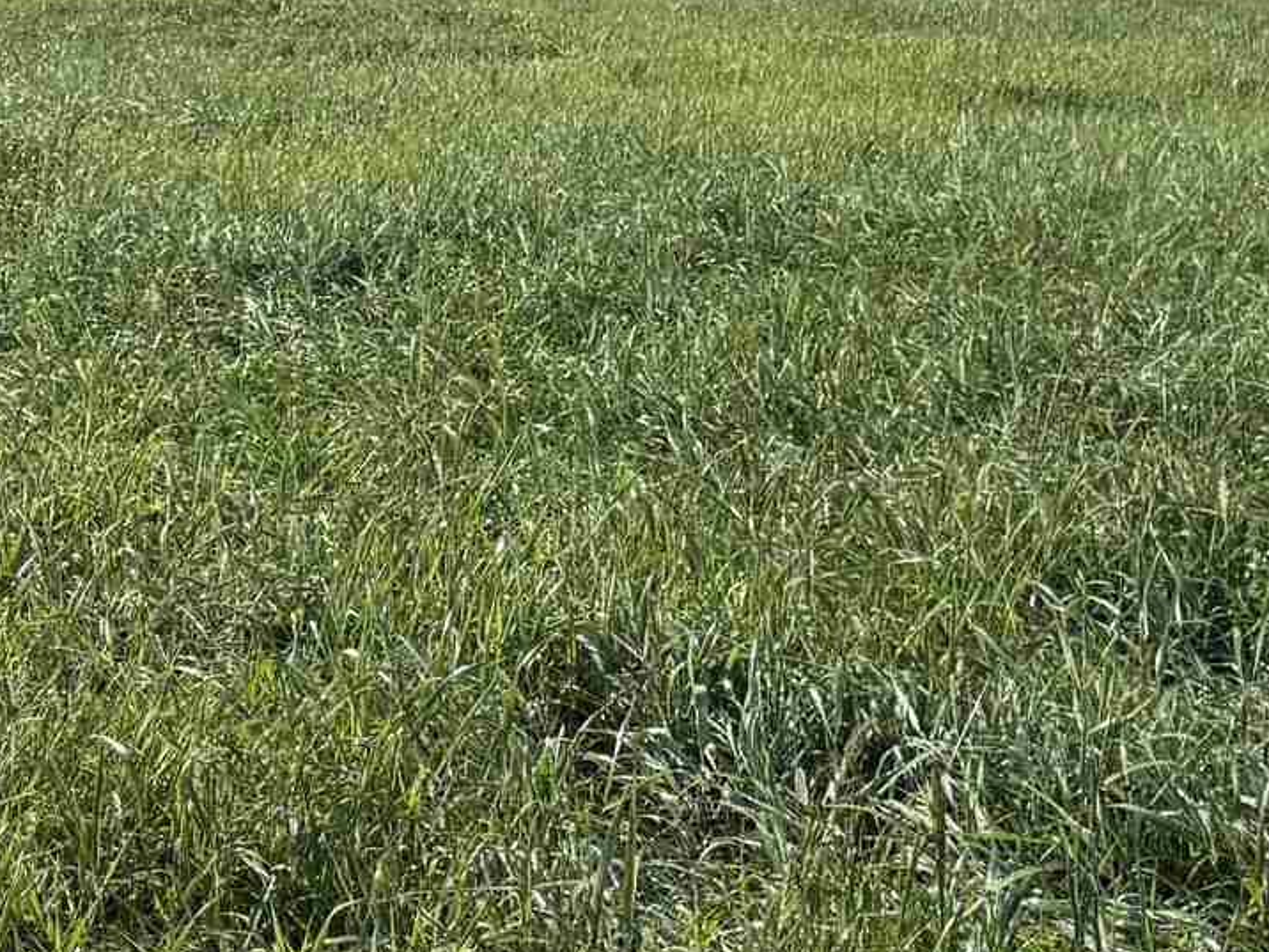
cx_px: -234
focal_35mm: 103
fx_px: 3776
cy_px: 294
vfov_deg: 14.3
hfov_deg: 18.2
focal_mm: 6.76
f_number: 1.78
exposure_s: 1/4673
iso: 80
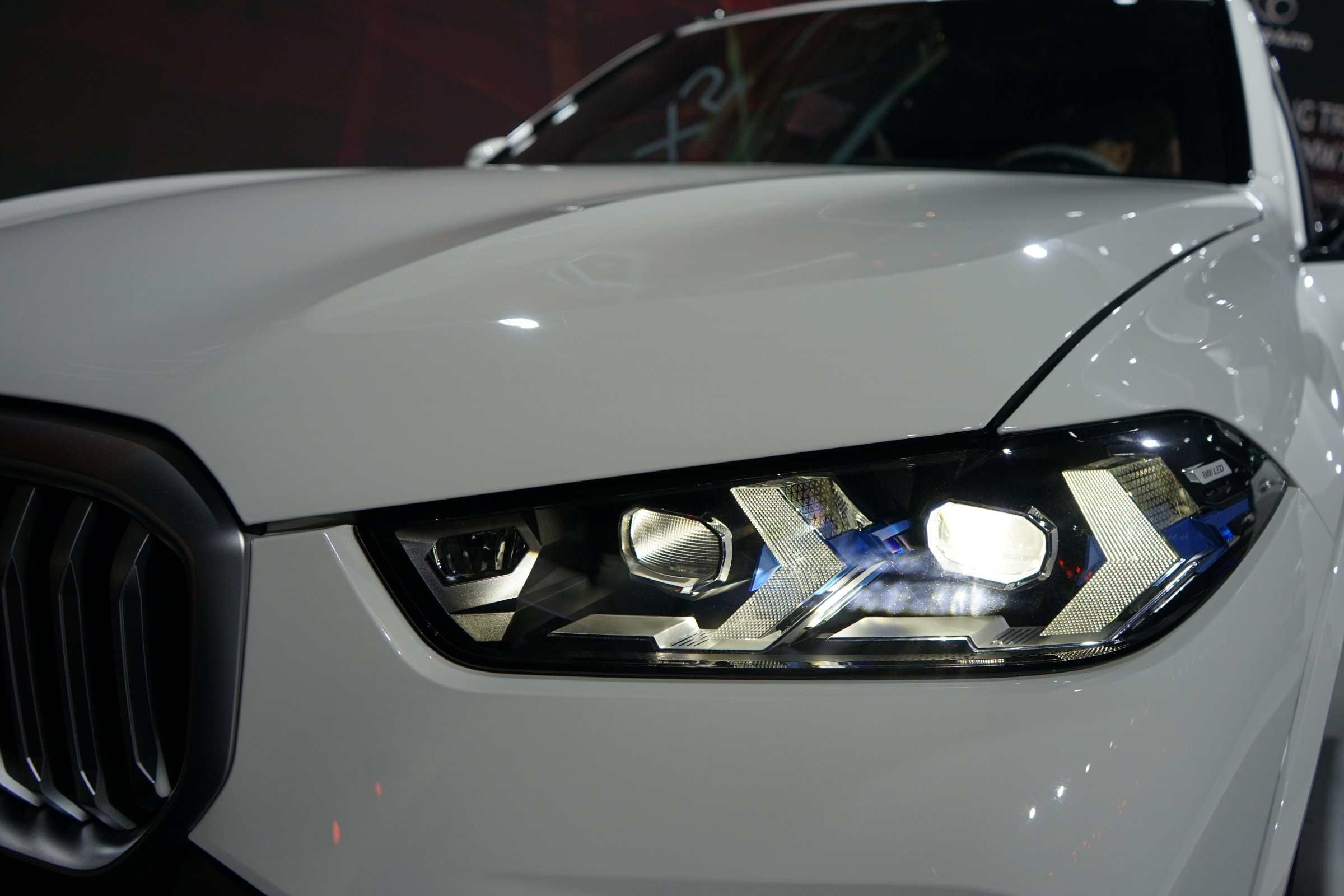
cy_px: 448
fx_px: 1045
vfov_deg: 46.4
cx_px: 672
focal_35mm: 28
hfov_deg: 65.5
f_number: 4.5
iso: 400
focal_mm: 28
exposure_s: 1/320
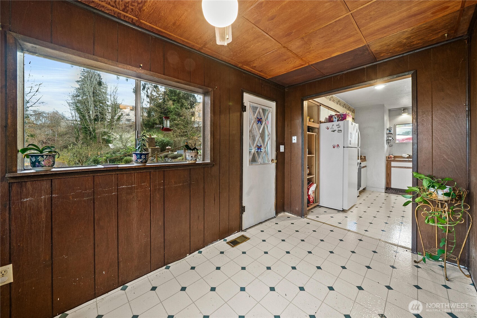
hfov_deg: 112.6
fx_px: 159
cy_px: 159
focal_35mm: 12
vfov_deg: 90.1
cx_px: 238
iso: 1000
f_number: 10
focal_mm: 12
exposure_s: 1
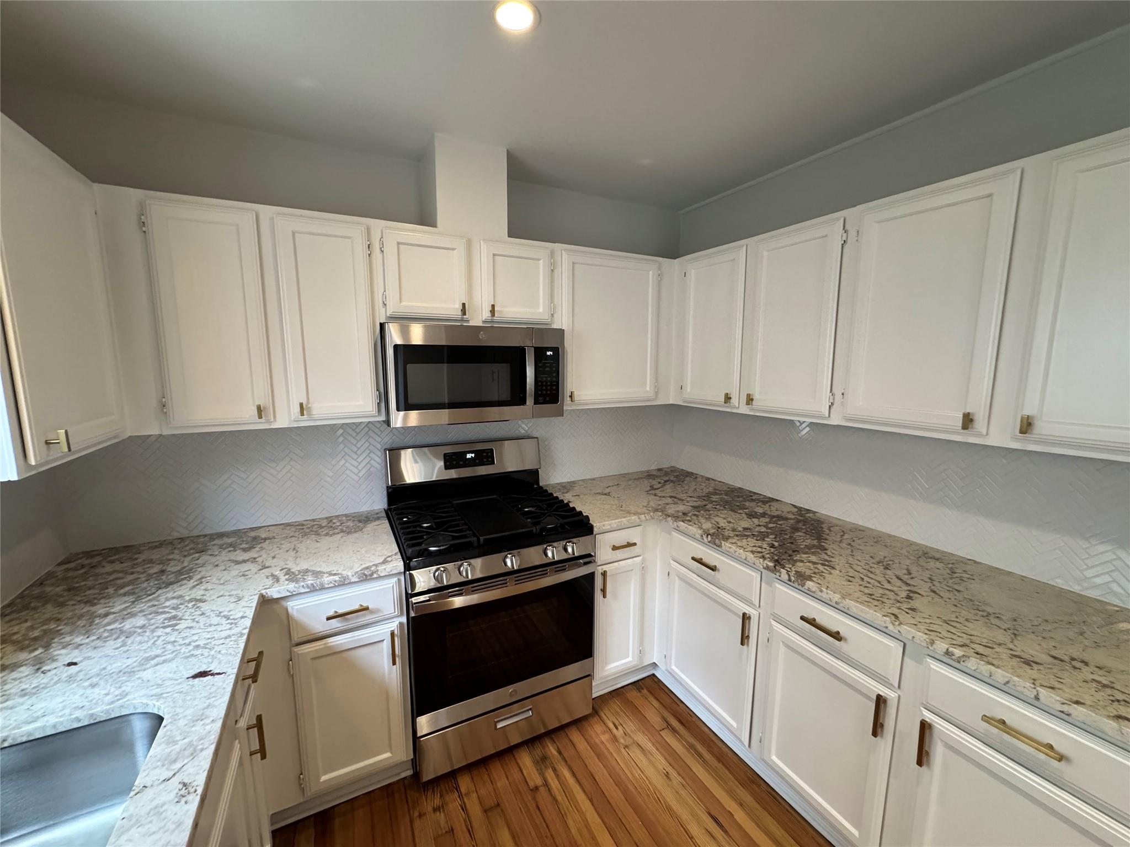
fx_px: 457
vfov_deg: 85.7
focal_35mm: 14
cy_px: 424
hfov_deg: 102.1
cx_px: 565
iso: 320
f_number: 2.2
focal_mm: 2.22
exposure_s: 1/120
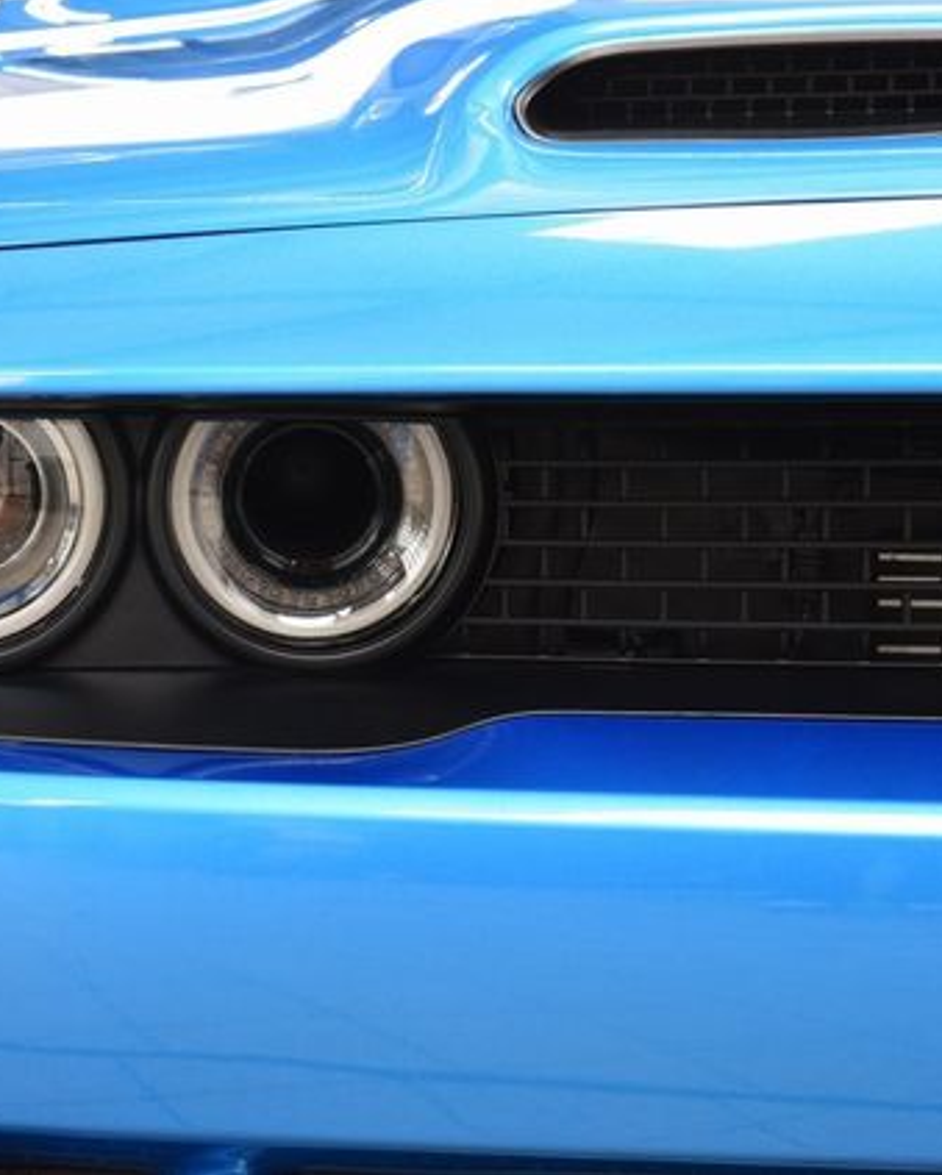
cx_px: 158
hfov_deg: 10.3
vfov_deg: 12.9
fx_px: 5187
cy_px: 585
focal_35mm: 149
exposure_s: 1/30
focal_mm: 70
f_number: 7.1
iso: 1100
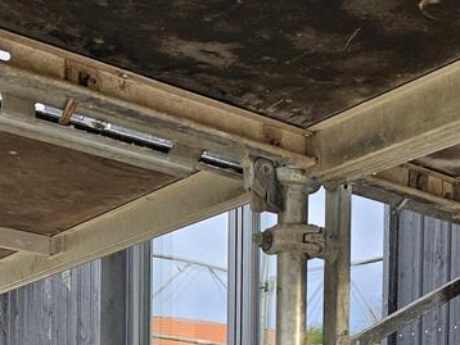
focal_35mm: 74
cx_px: 466
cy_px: 518
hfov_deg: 25.0
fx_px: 984
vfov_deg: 17.8
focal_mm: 5.4
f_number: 1.8
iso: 40
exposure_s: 1/100
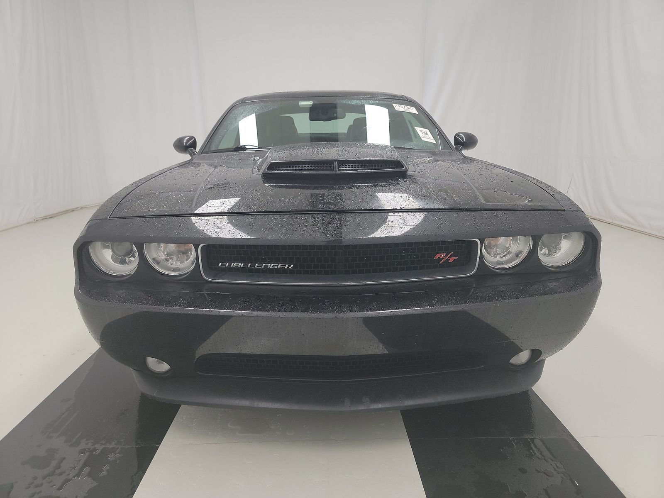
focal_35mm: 24
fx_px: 460
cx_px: 332
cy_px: 249
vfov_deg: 56.8
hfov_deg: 71.6
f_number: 1.8
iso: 367
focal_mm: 6.7
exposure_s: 1/59
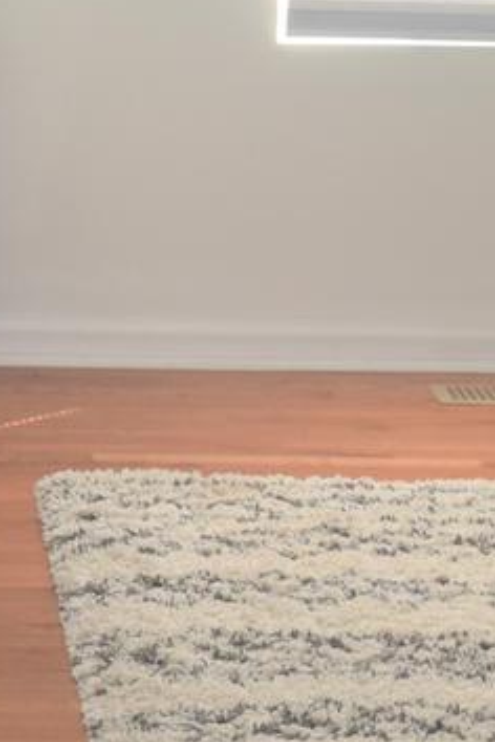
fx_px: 3753
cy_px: 277
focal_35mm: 182
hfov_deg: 7.5
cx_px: -25
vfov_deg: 11.3
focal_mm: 28
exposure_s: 1/125
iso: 560
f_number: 5.6
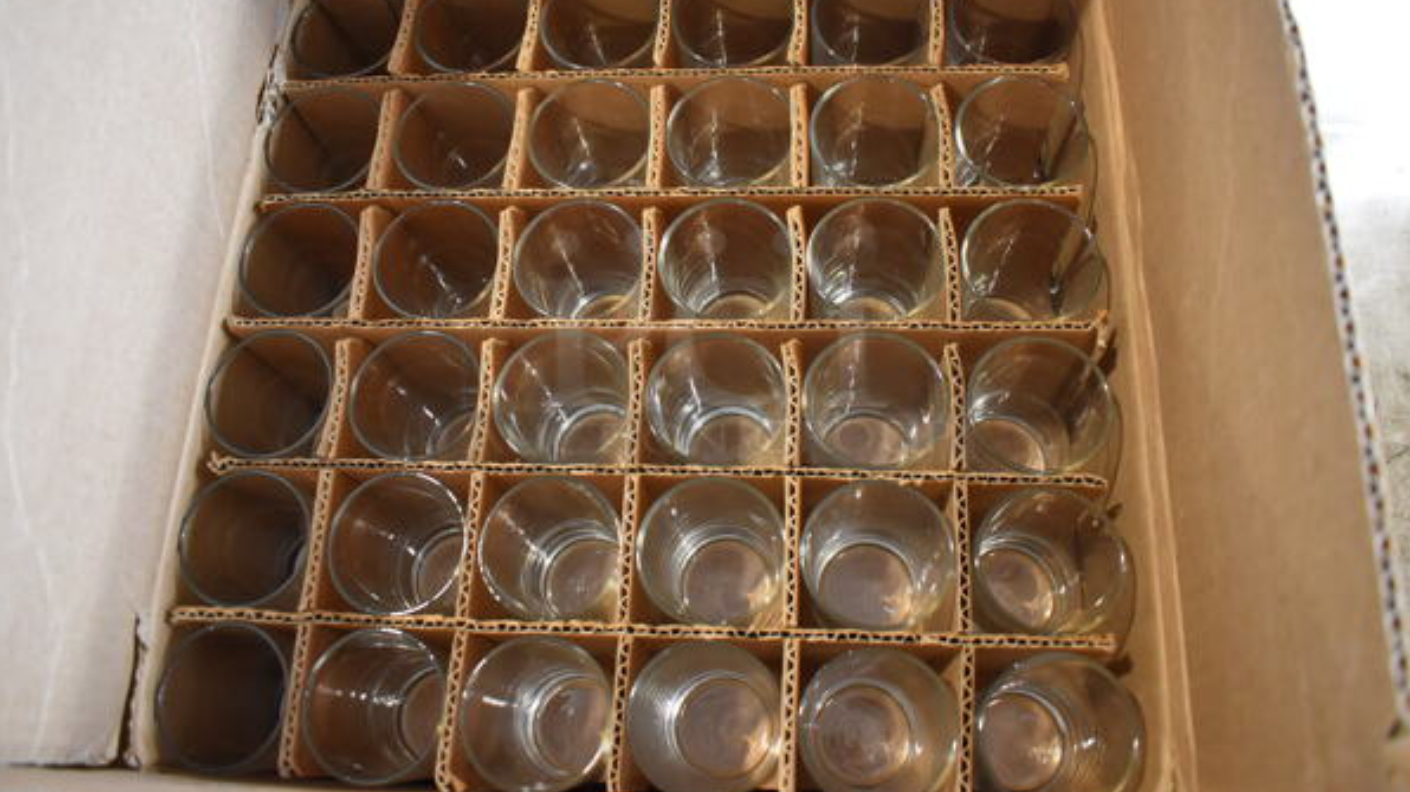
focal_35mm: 29
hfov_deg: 66.1
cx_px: 712
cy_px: 338
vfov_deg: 40.1
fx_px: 1084
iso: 1400
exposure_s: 1/125
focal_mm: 18
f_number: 3.5
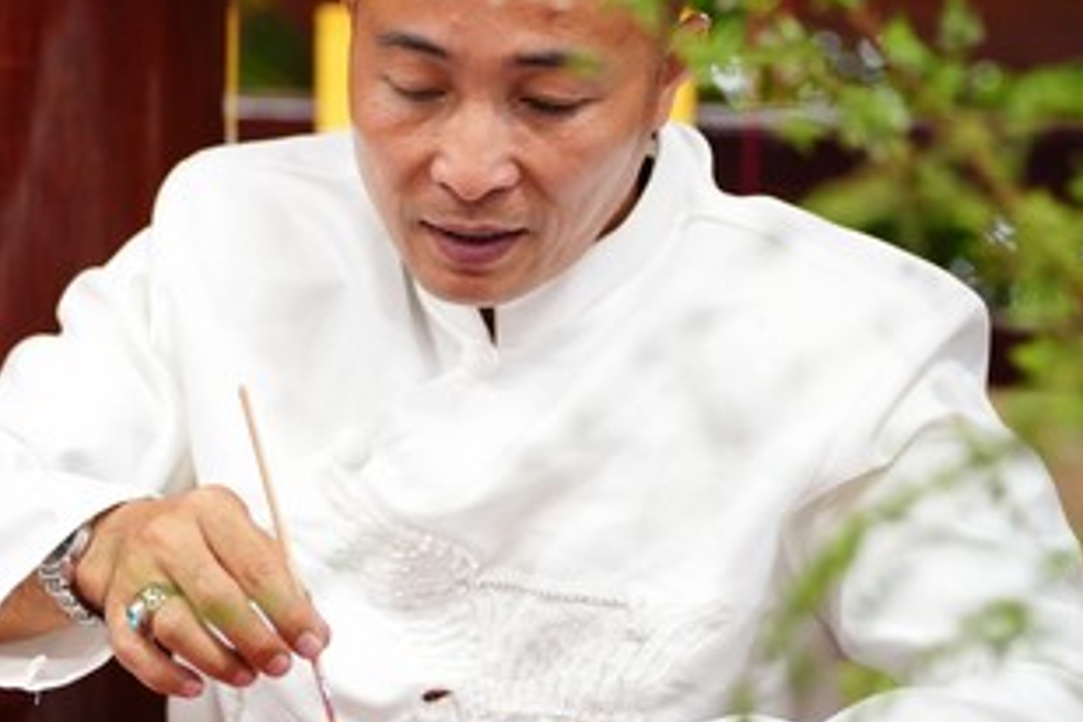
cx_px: -42
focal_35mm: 164
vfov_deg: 8.4
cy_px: 401
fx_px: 4933
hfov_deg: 12.4
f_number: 2.8
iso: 2500
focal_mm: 78
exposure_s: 1/160
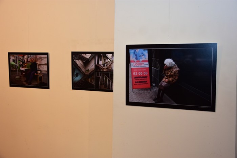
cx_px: 118
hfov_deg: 46.4
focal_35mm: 42
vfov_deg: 31.9
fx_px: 277
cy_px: 79
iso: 500
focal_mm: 28
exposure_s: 1/60
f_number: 4.5
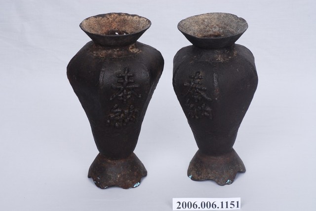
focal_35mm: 90
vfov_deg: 15.2
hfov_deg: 22.6
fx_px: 791
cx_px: 158
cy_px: 106
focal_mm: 60
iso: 100
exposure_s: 1/100
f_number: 20
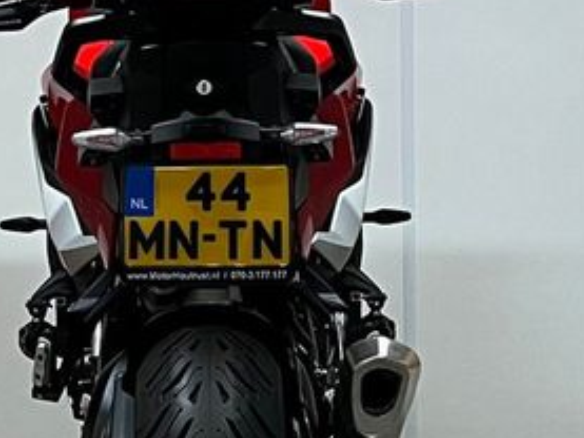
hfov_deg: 31.9
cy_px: 314
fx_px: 1013
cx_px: 192
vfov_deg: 24.2
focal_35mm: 60
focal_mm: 5.7
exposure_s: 1/50
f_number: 1.5
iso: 80
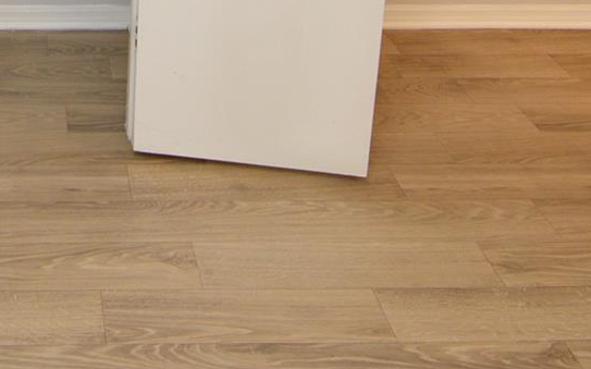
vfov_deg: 20.5
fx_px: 869
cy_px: -182
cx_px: 30
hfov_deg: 34.8
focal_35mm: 54
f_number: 4
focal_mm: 12
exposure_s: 1/60
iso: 500
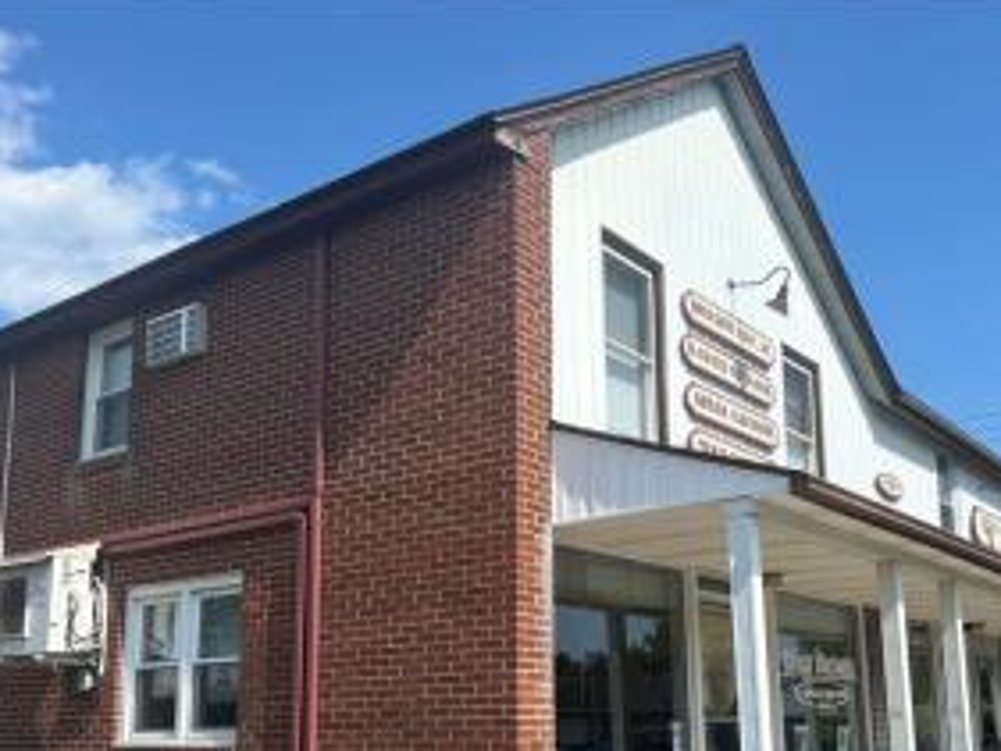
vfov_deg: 38.1
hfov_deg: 50.1
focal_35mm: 37
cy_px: 527
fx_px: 1070
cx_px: 531
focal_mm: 5.7
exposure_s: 1/4115
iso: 50
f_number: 1.5
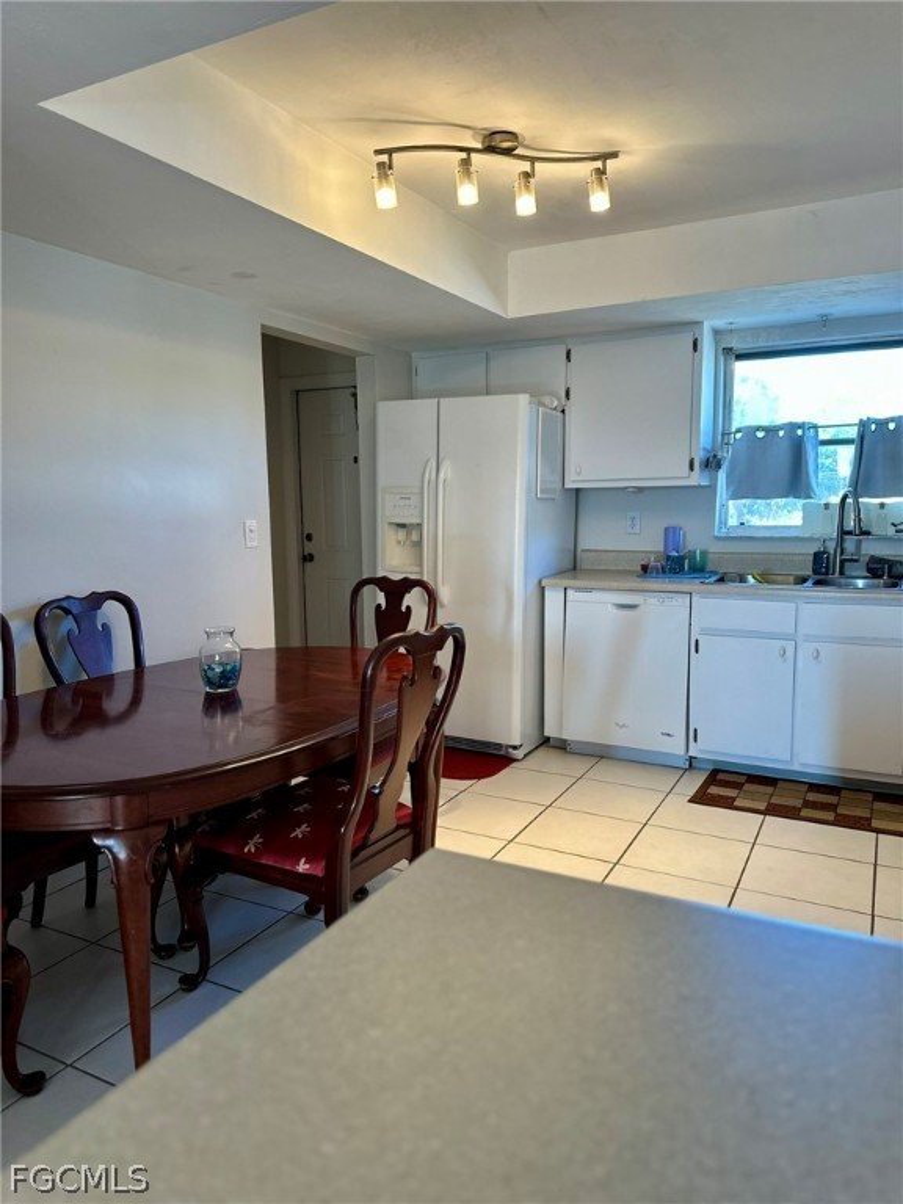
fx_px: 835
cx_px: 452
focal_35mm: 24
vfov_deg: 71.6
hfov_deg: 56.8
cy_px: 602
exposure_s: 1/120
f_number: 1.78
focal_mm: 6.86
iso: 160
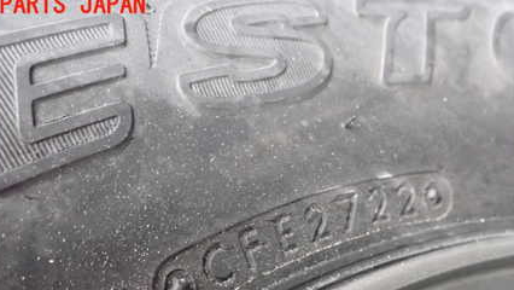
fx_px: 627
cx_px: 288
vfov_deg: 25.2
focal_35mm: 46
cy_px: 262
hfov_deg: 44.5
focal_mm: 5.4
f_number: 2.3
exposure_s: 1/250
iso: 2500
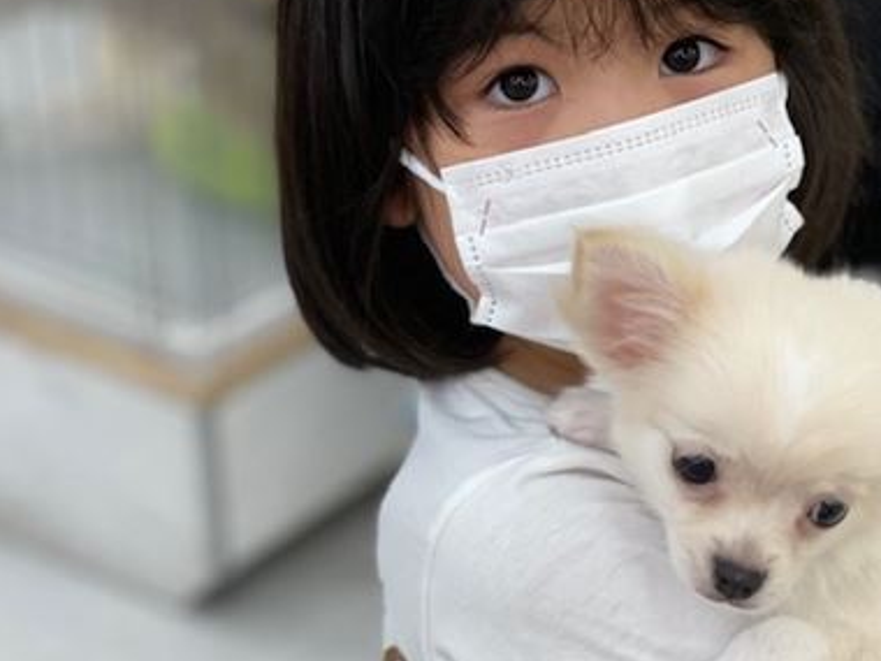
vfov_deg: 14.6
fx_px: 2571
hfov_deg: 19.4
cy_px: 487
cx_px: 612
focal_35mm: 101
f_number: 2.2
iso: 160
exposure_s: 1/120
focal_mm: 7.5
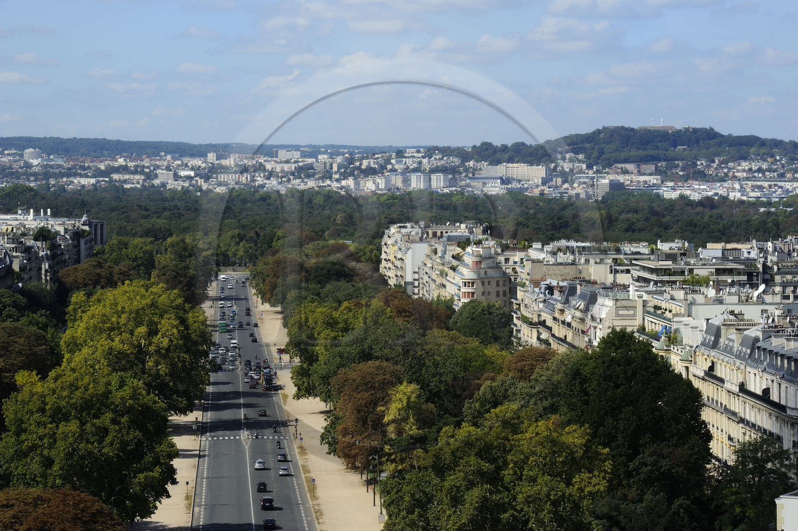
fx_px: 2702
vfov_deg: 11.2
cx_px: 399
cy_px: 266
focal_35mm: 122
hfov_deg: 16.8
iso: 200
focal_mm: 122
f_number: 13
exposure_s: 1/250
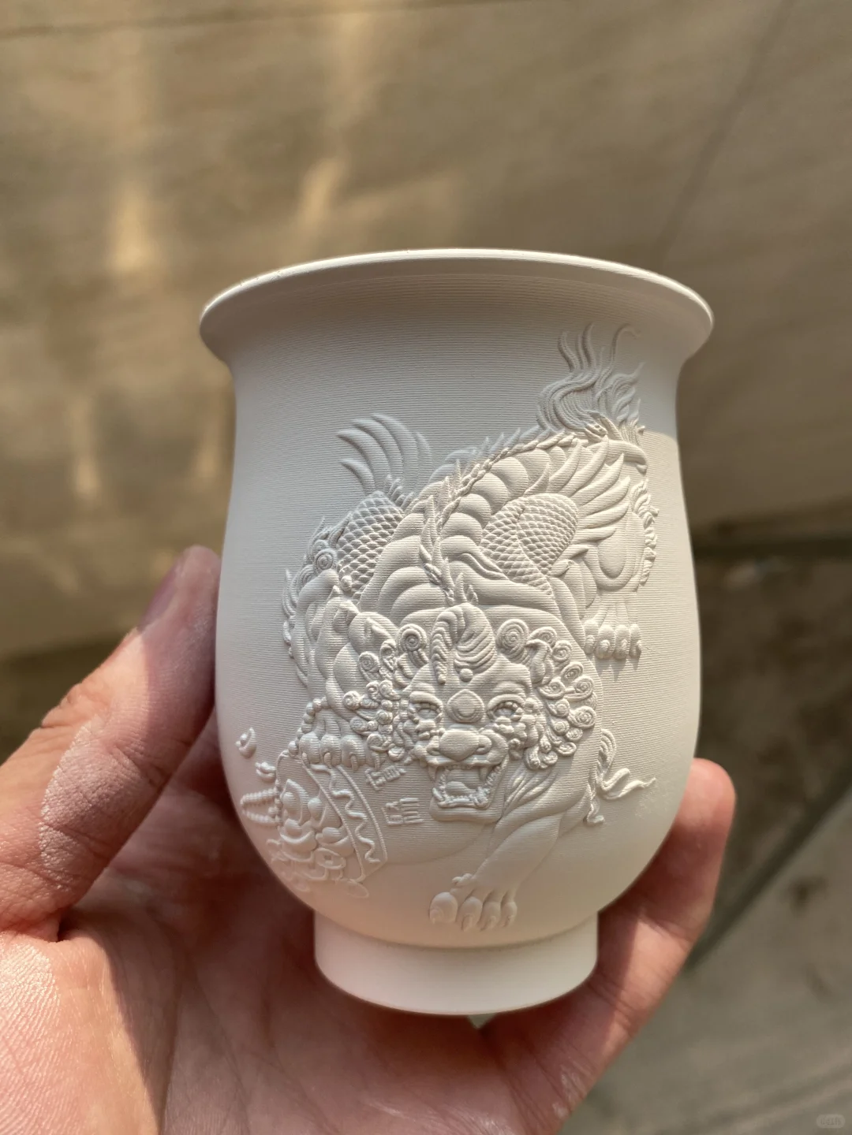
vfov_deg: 67.3
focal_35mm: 26
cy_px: 568
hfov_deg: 53.1
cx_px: 426
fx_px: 853
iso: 32
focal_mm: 4.25
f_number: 1.8
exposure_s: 1/1866
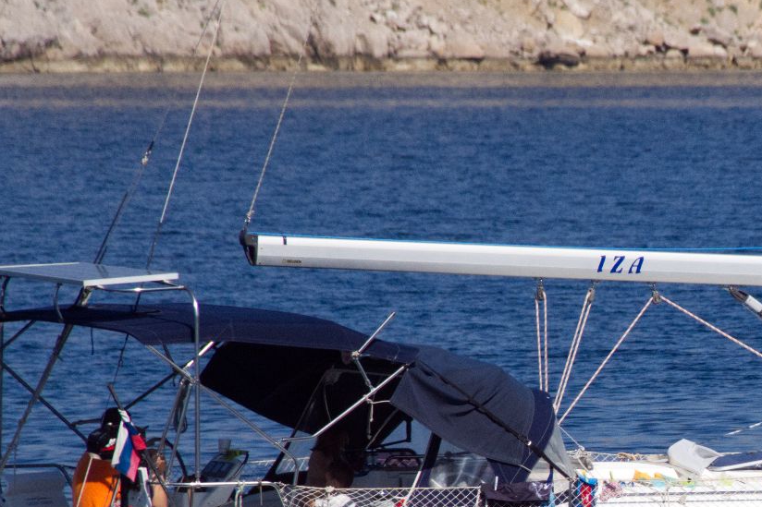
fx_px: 25901
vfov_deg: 1.1
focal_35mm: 1224
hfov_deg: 1.7
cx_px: 768
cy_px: 379
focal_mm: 280
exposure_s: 1/2000
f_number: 9
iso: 400
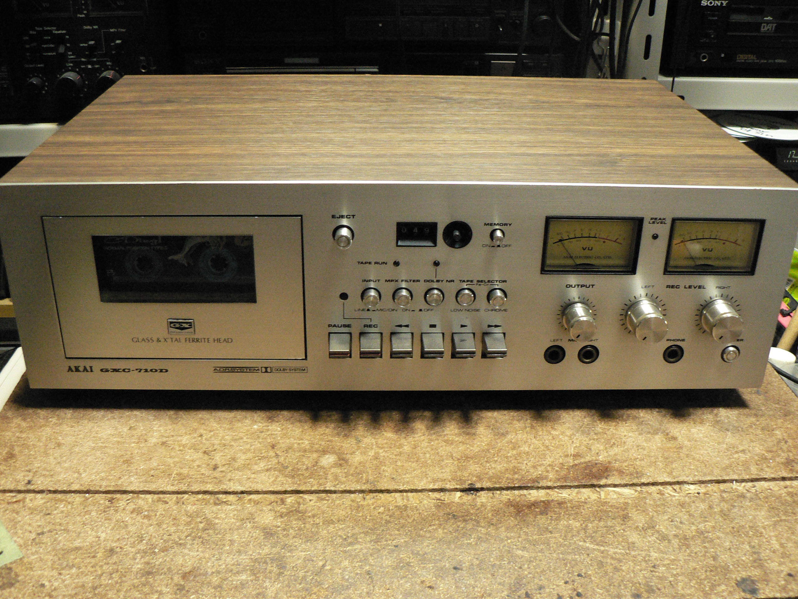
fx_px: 830
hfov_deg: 51.4
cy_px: 300
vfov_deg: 39.7
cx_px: 399
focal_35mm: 36
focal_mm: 6
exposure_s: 1/25
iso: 400
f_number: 2.8
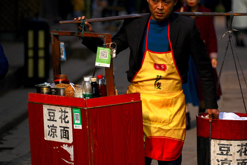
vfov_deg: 5.7
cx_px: 144
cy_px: 79
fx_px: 1667
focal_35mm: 243
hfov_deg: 8.5
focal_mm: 200
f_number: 4.5
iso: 100
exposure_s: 1/2000
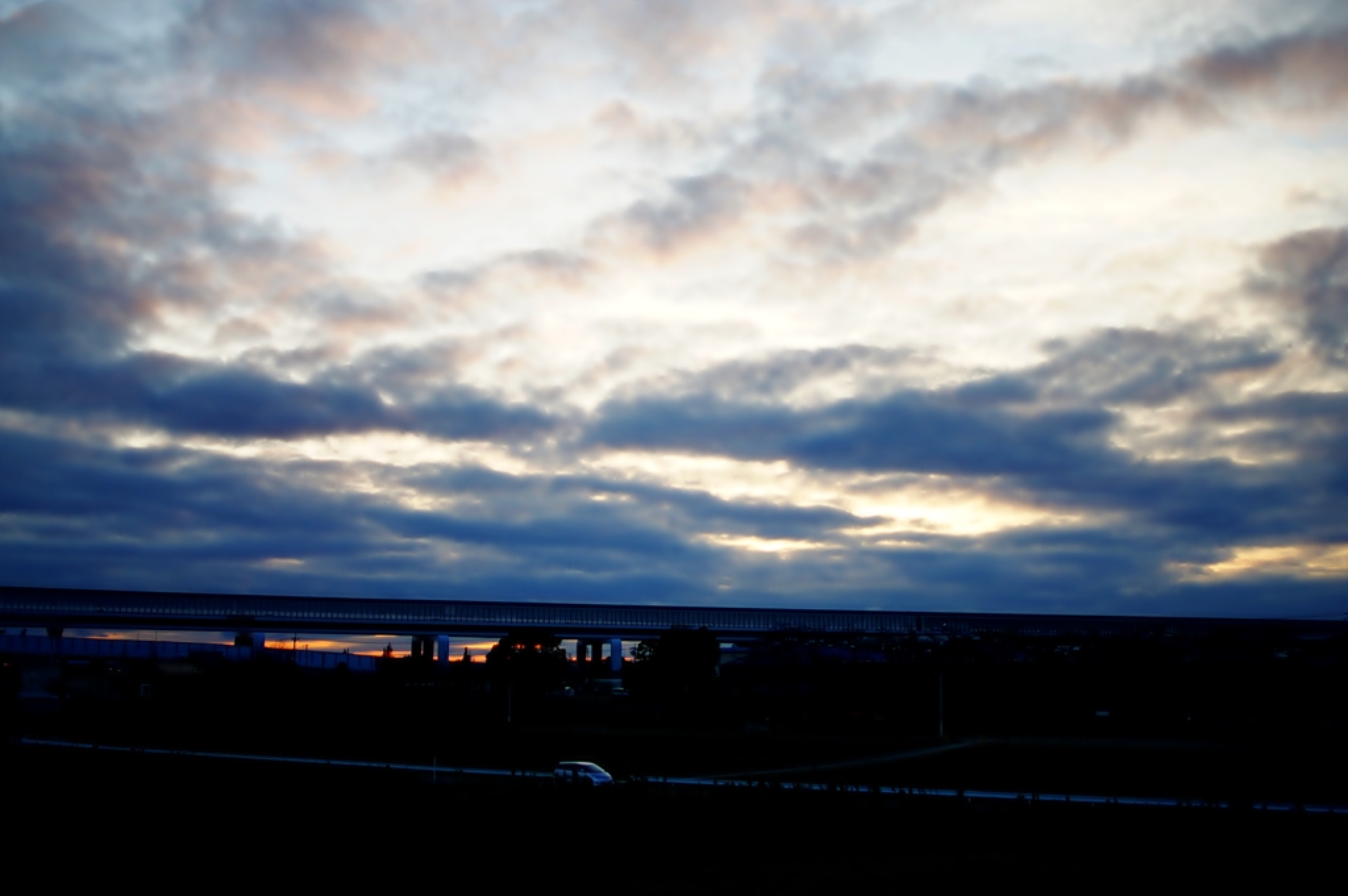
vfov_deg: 31.8
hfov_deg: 46.4
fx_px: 1571
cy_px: 448
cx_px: 674
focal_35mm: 42
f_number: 1.8
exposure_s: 1/1250
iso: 200
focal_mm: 28
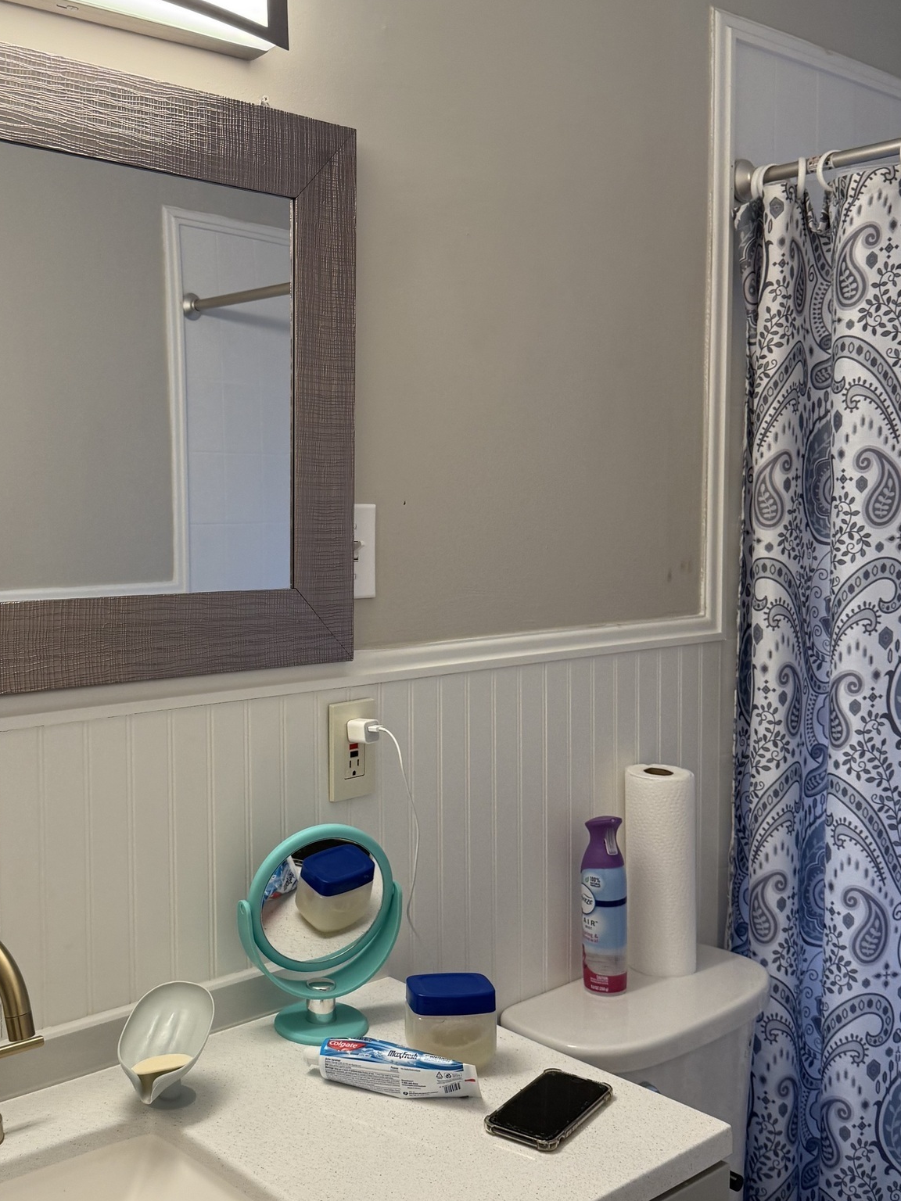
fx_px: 1249
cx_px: 276
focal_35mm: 36
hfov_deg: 39.0
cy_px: 599
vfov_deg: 51.4
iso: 125
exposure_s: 1/120
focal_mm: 6.76
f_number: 1.78
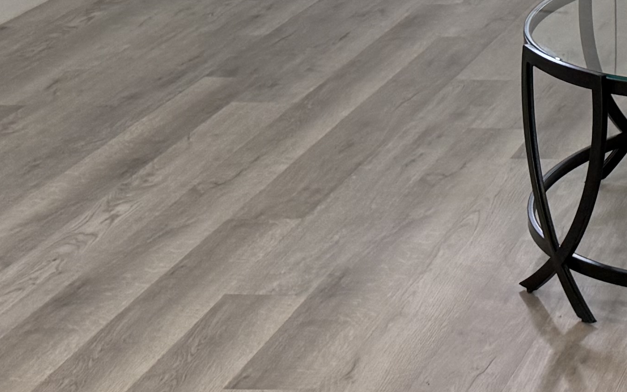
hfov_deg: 16.7
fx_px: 1829
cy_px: -277
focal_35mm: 107
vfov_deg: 11.5
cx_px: 1079
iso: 160
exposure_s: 1/143
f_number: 1.78
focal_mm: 6.76
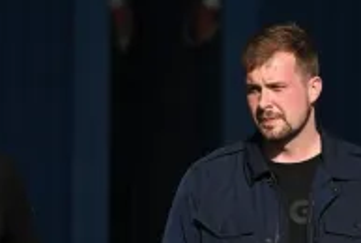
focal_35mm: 728
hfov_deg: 2.8
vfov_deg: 1.9
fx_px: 7323
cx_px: -239
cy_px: 371
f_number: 4
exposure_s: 1/5000
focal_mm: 185
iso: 250
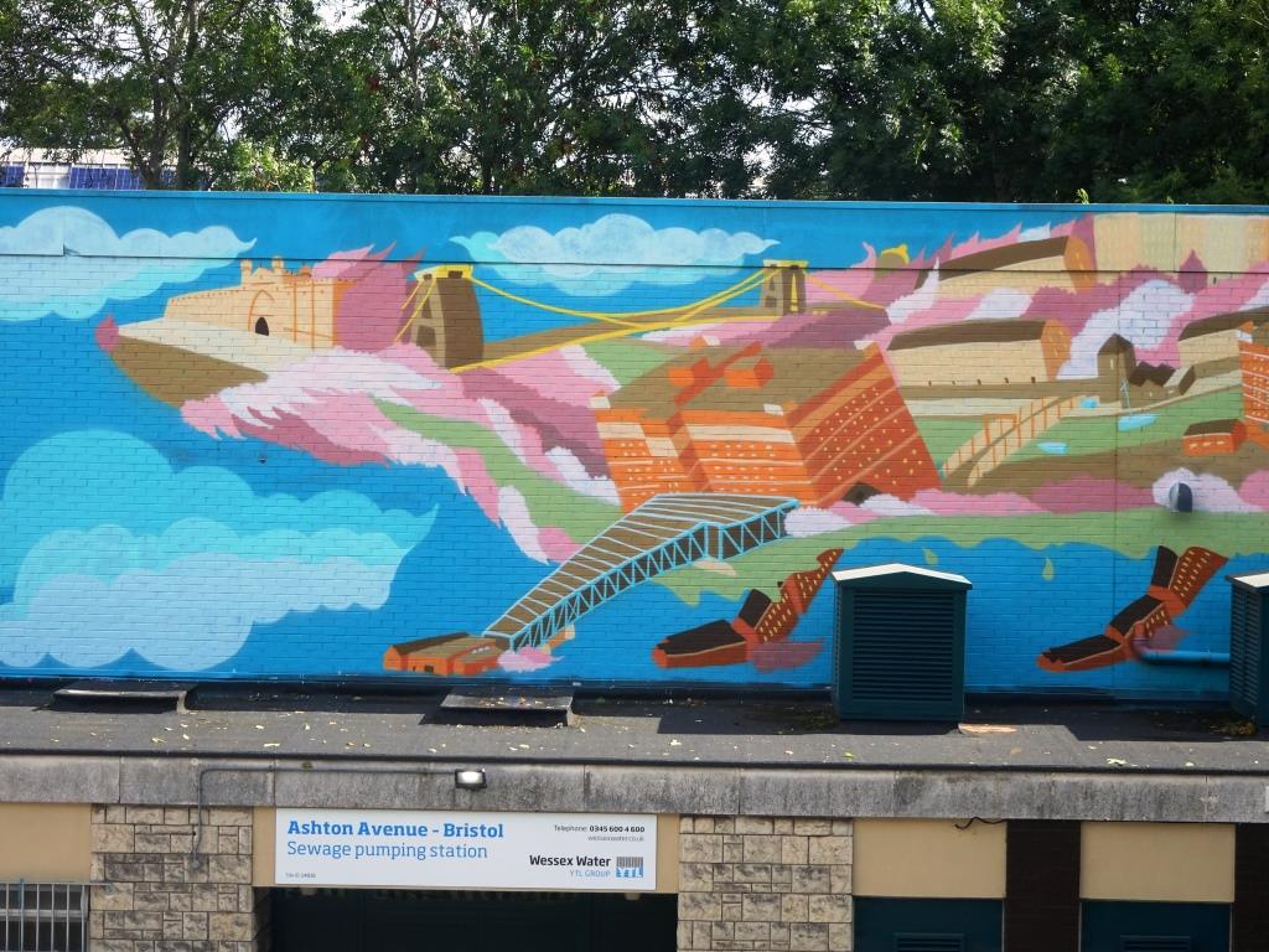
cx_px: 634
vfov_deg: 13.2
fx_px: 4106
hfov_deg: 17.6
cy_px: 476
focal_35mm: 112
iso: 80
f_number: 5.6
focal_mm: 19.1
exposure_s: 1/200
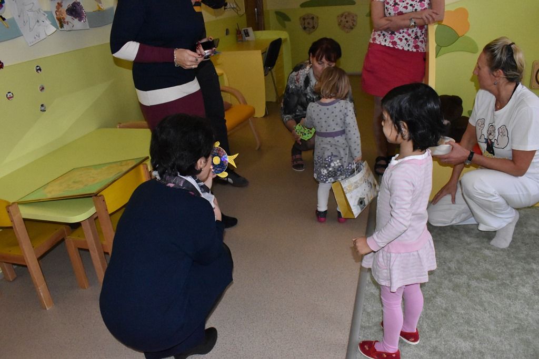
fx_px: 404
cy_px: 180
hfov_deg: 67.4
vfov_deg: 47.9
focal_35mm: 27
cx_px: 270
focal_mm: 18
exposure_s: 1/60
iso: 6400
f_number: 7.1
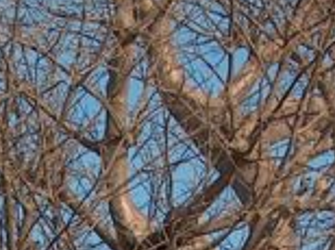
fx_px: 2377
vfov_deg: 5.8
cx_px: -39
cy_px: 583
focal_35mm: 246
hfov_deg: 8.0
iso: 100
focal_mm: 7.6
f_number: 4
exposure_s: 1/562
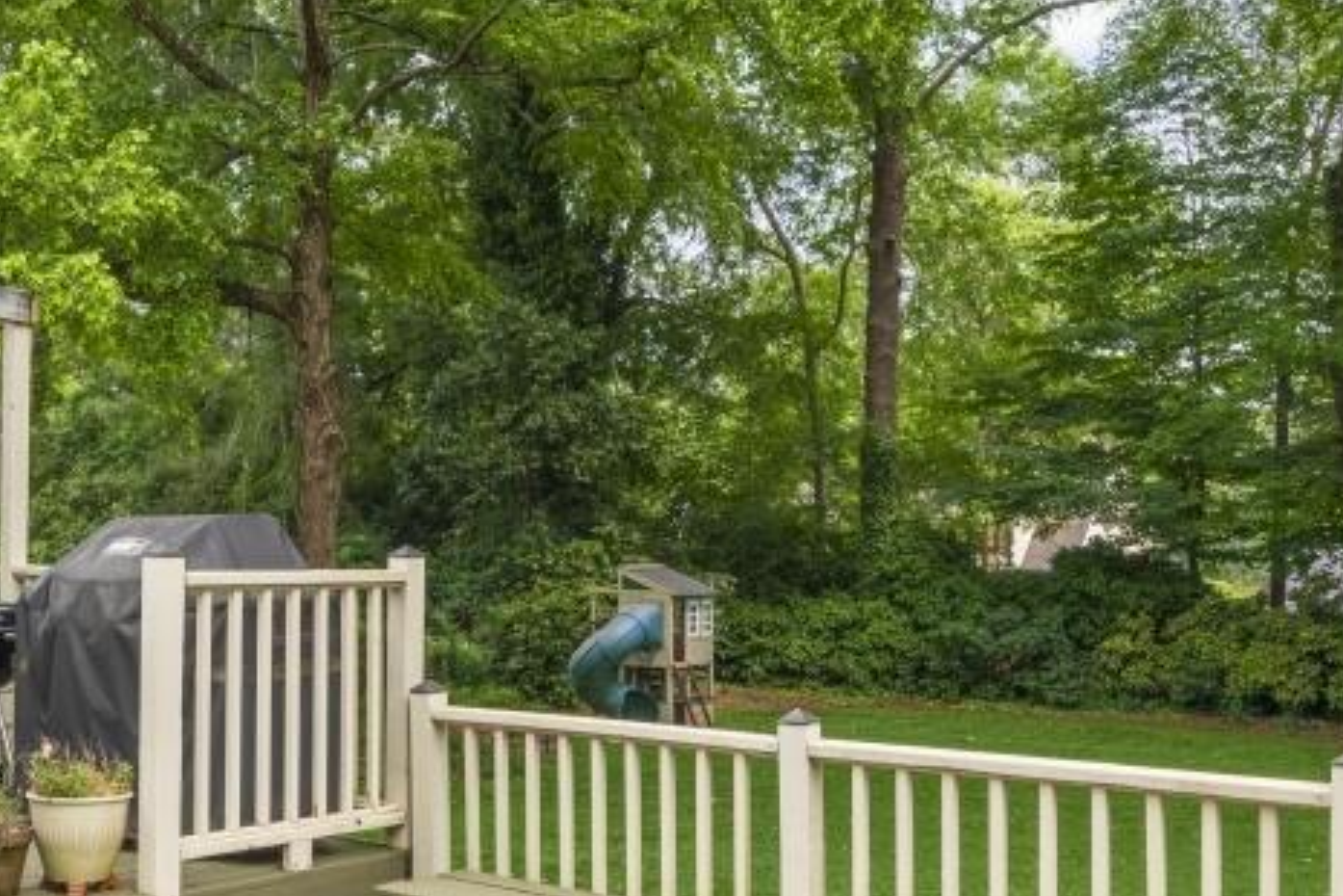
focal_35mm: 44
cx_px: 364
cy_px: 533
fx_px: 1641
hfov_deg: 43.3
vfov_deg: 30.4
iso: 320
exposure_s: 1/80
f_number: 14
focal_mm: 16
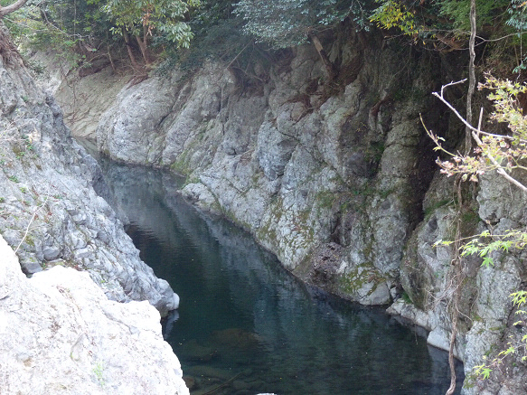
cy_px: 198
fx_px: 1187
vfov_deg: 18.9
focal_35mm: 78
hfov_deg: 25.0
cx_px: 264
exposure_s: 1/80
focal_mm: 13.8
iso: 320
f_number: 3.4
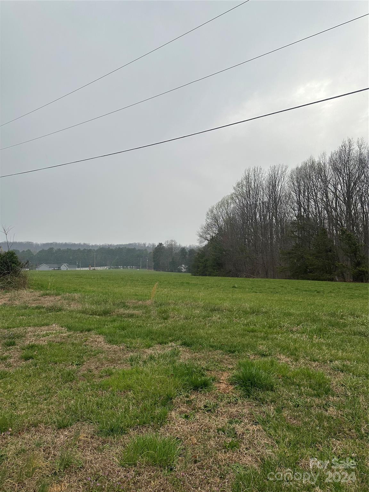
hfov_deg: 56.8
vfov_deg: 71.6
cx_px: 184
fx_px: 341
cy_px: 246
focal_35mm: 24
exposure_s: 1/745
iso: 80
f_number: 1.78
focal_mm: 6.86
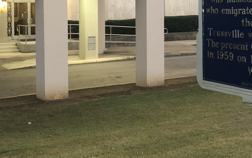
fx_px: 460
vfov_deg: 19.1
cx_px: 172
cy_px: 18
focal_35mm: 67
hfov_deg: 30.4
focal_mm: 3.99
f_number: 1.8
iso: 125
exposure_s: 1/11
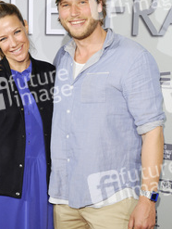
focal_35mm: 87
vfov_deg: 22.4
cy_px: 137
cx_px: 51
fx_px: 575
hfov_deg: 17.0
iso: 640
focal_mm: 56
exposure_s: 1/160
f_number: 5.6
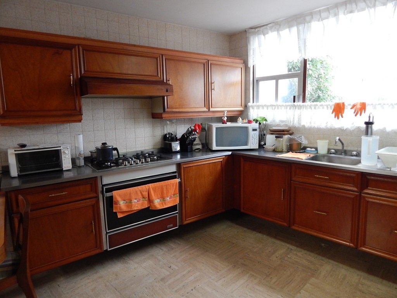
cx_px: 198
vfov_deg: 58.9
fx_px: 264
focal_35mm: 23
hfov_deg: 73.9
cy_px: 149
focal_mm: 4
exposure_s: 1/30
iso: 360
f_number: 3
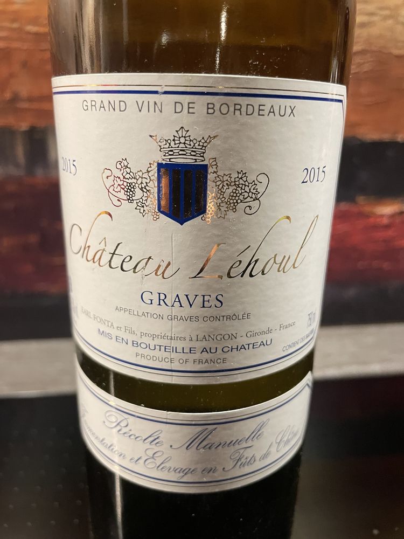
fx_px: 405
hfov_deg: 53.1
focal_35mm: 26
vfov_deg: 67.3
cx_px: 202
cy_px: 270
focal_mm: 4.2
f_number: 1.6
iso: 320
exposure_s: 1/60
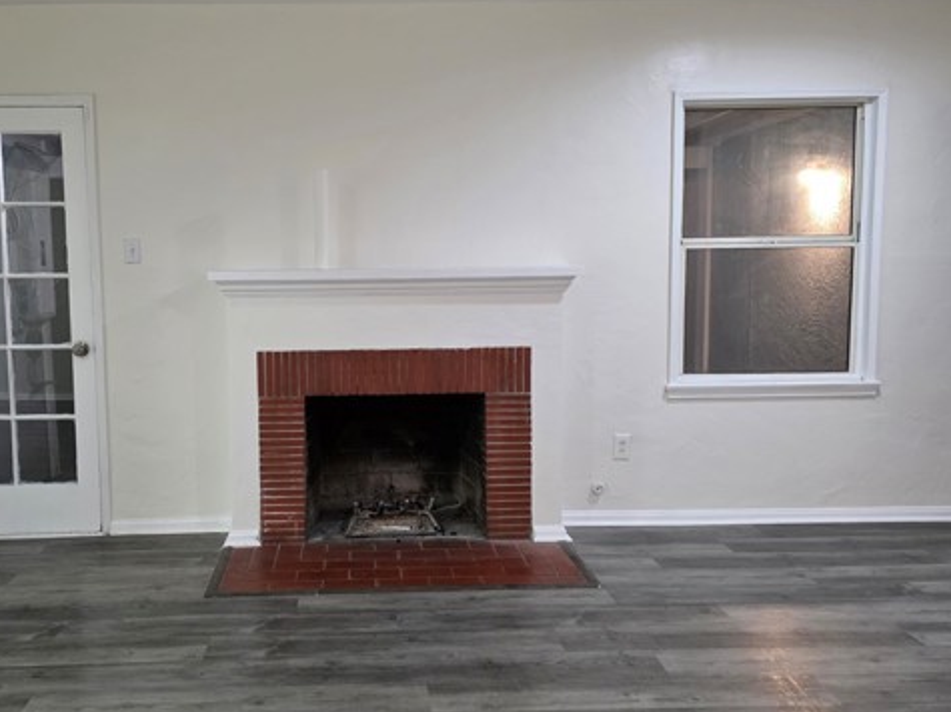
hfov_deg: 57.9
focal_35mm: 31
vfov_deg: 45.4
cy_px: 328
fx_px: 851
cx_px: 376
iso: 800
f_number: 1.7
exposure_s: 1/120
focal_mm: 6.3
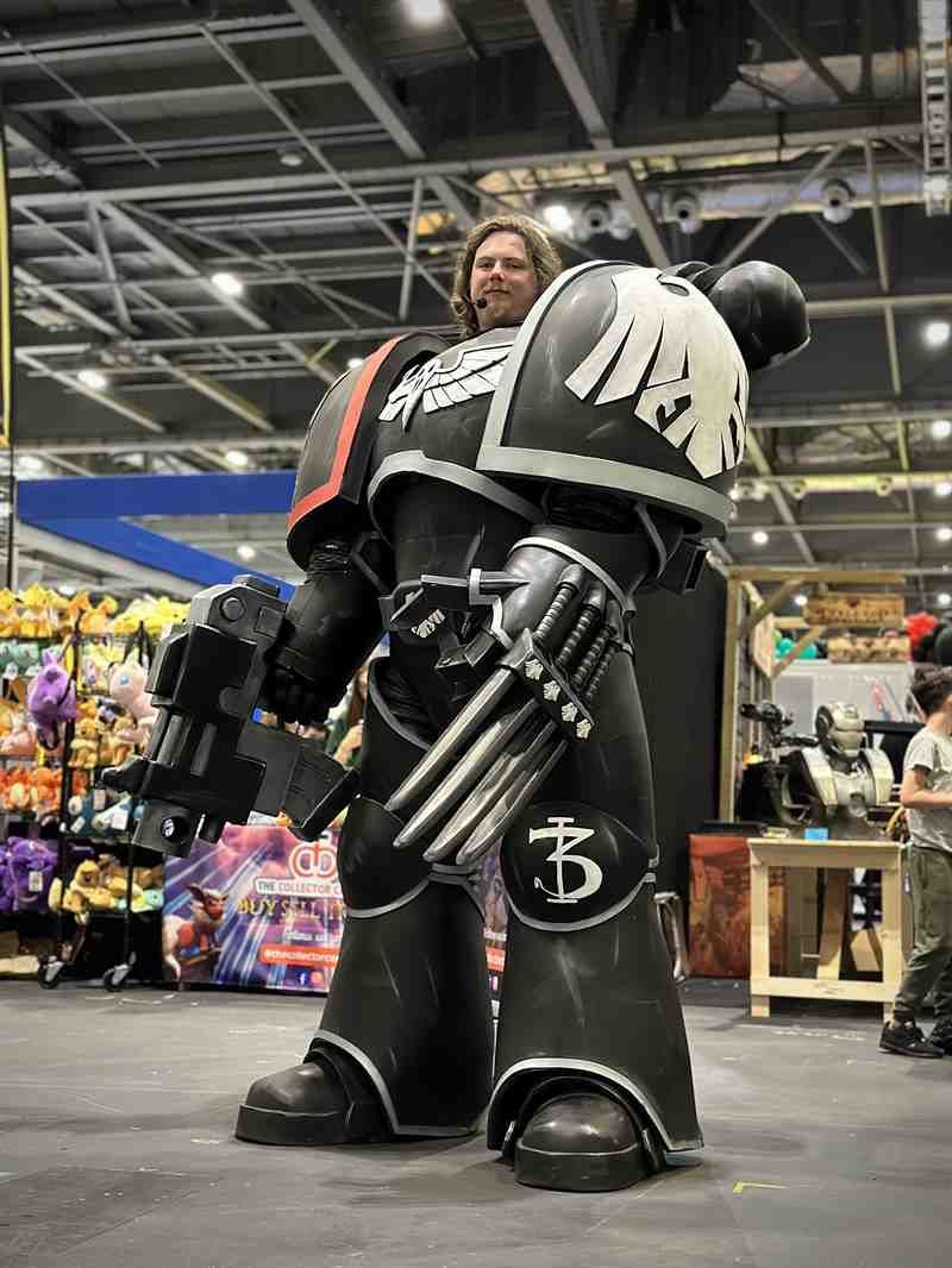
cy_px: 634
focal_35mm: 48
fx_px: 1759
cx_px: 476
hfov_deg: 30.3
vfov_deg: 39.6
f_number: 1.78
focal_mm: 6.86
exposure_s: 1/33
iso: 500
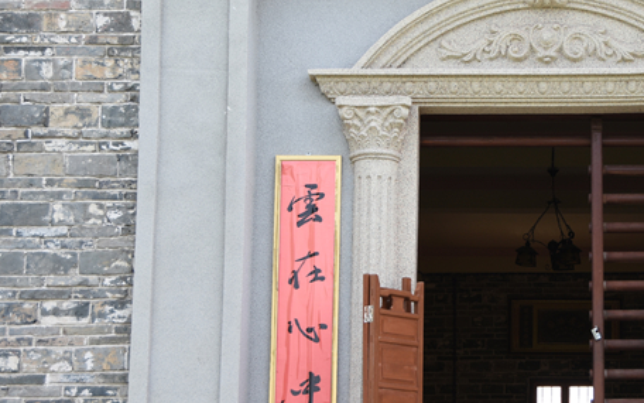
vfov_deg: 12.8
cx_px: 554
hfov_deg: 20.1
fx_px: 1790
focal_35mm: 102
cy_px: 221
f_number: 5.6
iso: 100
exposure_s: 1/125
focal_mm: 38
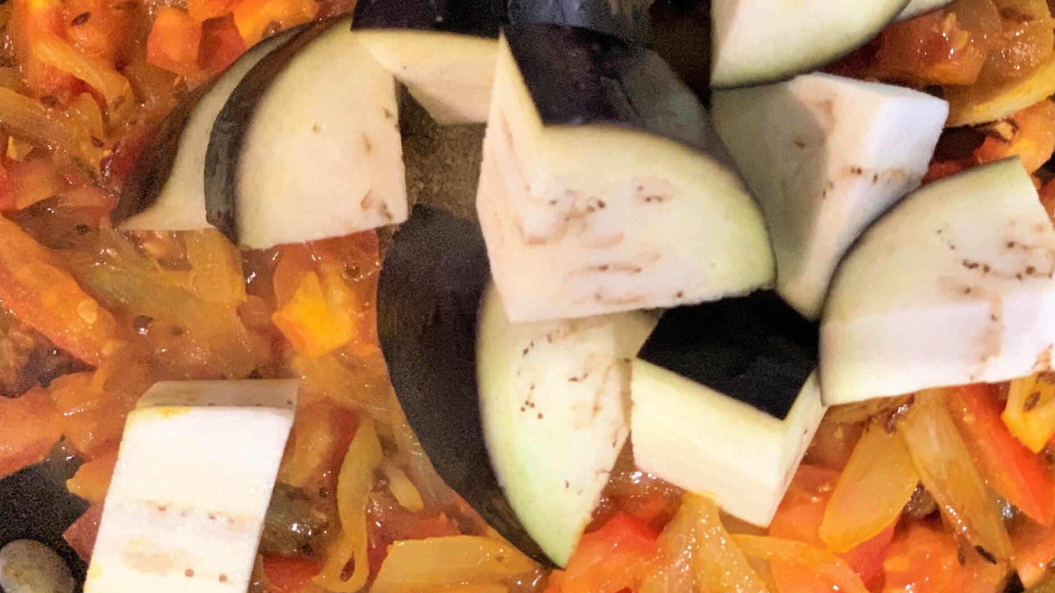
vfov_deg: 15.6
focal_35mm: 77
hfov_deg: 27.5
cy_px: 104
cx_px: 622
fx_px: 2154
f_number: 2.4
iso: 500
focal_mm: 6
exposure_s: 1/33
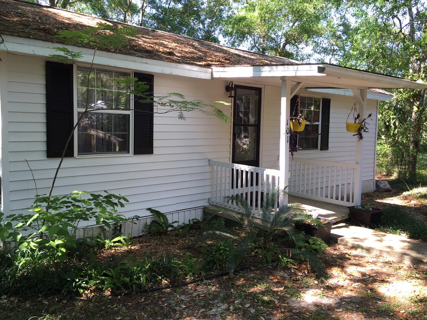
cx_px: 214
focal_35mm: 29
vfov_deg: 48.2
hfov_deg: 61.7
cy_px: 160
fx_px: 358
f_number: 2.2
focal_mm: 4.15
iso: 40
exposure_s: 1/120
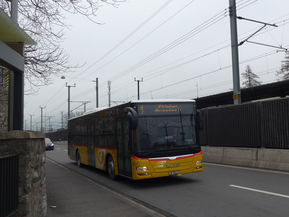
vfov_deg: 38.6
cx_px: 162
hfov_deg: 50.0
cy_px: 102
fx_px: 309
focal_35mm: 37
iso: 80
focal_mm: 6
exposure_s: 1/320
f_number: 2.8
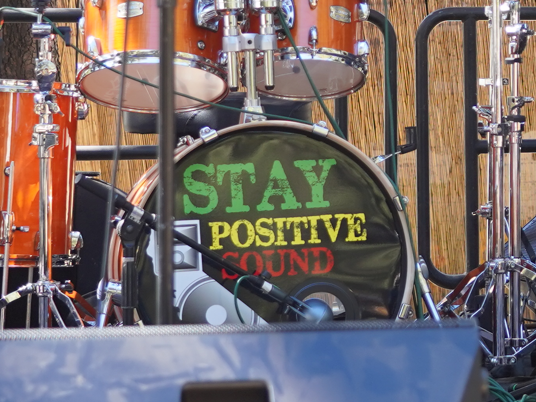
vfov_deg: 7.9
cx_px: 703
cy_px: -13
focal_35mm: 186
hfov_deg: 10.4
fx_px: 2880
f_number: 4
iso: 250
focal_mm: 44
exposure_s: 1/160
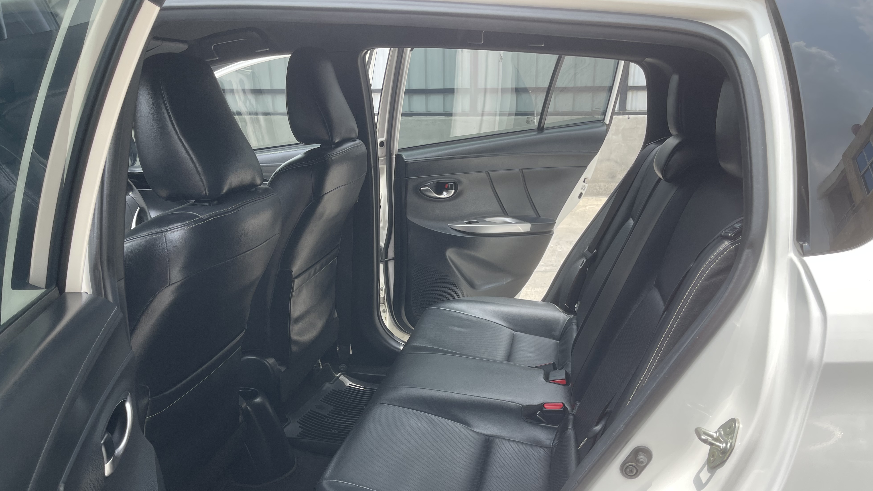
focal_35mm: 28
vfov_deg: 41.0
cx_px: 438
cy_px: 322
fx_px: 648
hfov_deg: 67.9
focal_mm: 5.1
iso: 32
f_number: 1.6
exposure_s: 1/599
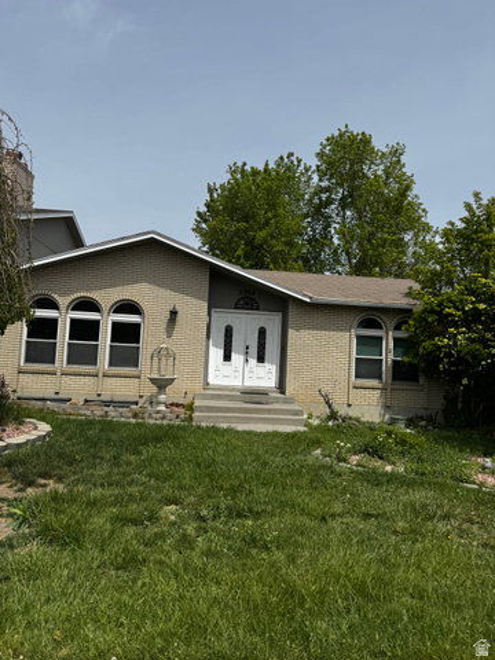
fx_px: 458
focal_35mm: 24
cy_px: 330
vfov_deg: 71.6
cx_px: 248
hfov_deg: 56.8
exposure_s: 1/7092
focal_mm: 6.76
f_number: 1.78
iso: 80
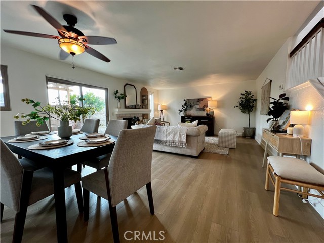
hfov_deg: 106.2
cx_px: 162
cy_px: 122
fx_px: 122
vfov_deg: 89.9
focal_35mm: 13
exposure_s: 1/120
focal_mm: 1.57
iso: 200
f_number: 1.8
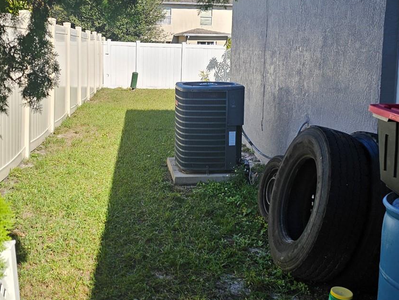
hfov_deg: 42.7
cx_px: 158
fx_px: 507
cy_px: 111
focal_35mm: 44
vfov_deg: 32.7
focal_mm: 6.3
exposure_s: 1/591
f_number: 1.7
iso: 12
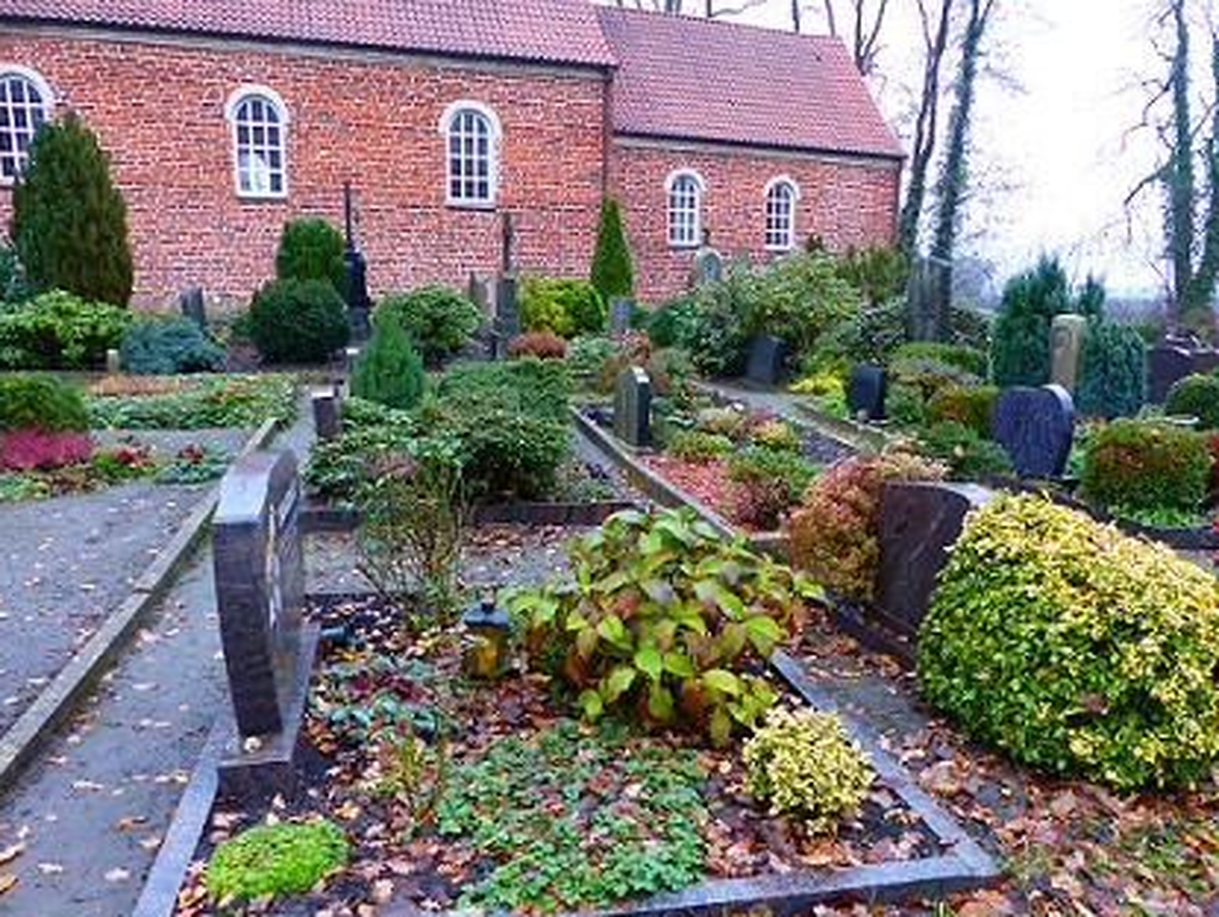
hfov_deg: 67.2
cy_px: 473
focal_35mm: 26
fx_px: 916
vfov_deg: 53.1
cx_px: 626
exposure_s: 1/60
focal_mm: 4.5
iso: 160
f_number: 2.8
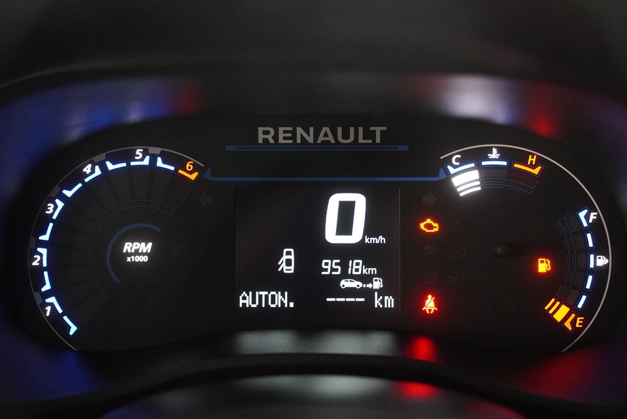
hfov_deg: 35.0
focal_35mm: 57
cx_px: 314
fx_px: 993
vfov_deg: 23.8
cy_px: 210
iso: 4000
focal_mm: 38
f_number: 2.8
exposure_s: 1/160
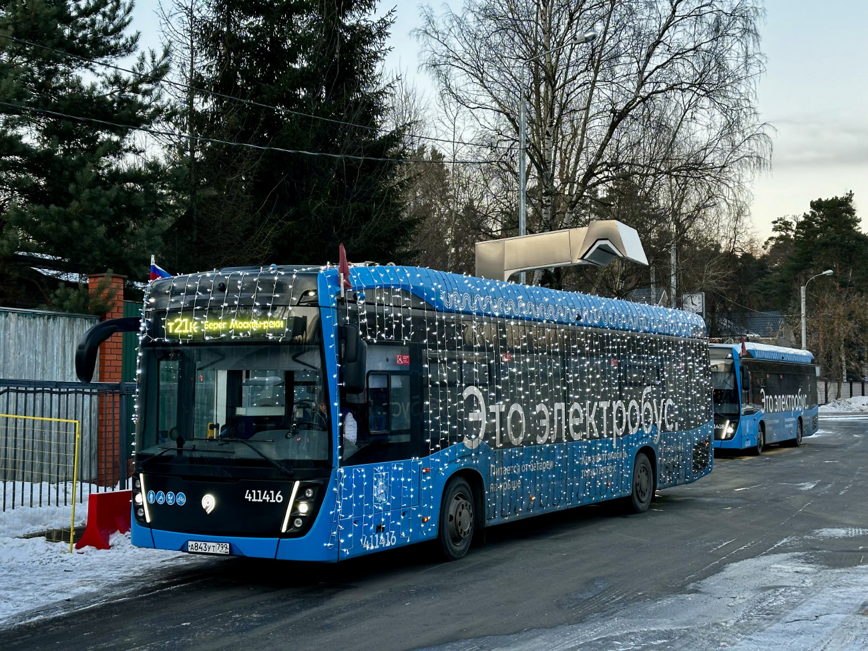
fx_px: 1204
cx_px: 434
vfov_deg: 30.3
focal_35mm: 48
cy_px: 326
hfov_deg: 39.7
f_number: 1.78
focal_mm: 6.86
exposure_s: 1/83
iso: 80
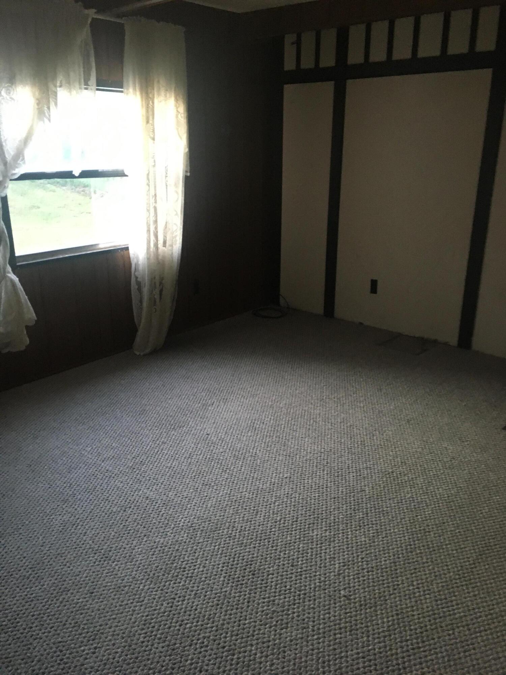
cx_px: 253
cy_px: 338
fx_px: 565
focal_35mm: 29
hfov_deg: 48.2
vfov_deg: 61.7
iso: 200
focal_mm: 4.15
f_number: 2.2
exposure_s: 1/24
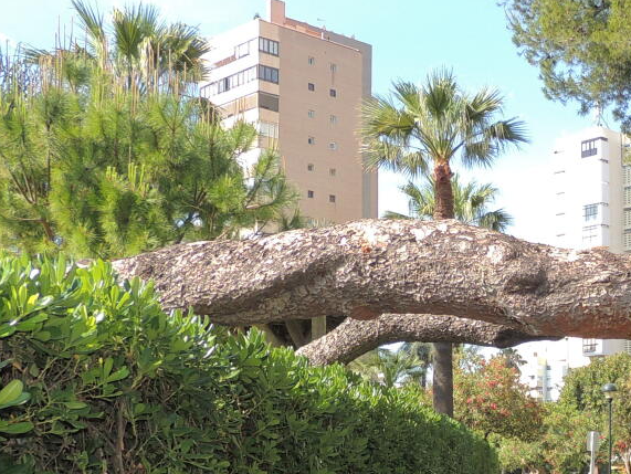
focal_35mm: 63
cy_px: 433
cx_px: 554
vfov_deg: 22.7
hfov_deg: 29.6
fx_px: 1149
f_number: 3
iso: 100
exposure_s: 1/400
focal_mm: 4.3
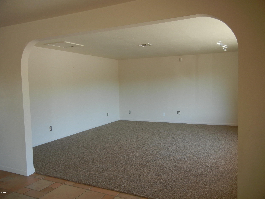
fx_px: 230
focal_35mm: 30
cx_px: 132
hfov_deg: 60.0
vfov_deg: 46.8
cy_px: 100
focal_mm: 5.4
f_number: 3.5
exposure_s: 1/68
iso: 160
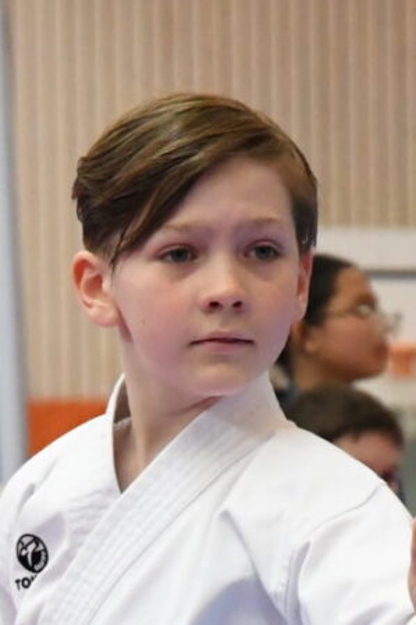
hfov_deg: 14.0
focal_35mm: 98
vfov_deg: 20.9
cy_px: 312
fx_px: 1694
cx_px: 208
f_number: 4
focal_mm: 65
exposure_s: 1/2000
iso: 4000
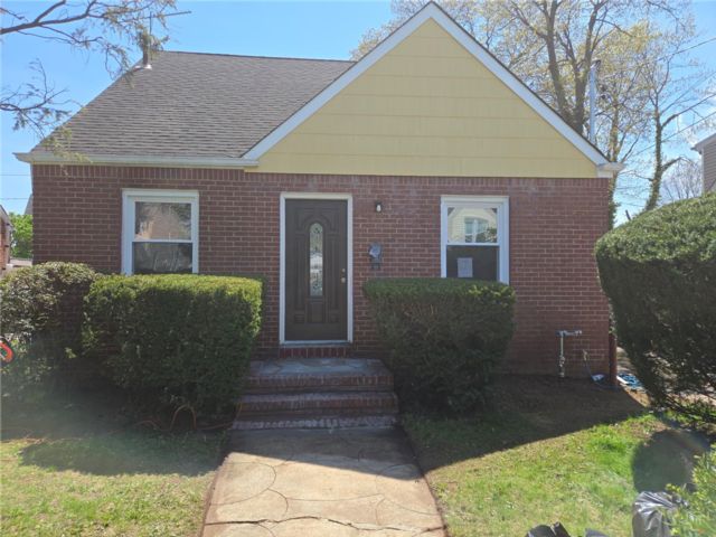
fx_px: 476
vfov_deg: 58.9
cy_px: 268
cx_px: 358
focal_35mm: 23
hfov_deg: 73.9
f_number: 1.8
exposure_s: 1/1019
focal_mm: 5.4
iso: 25
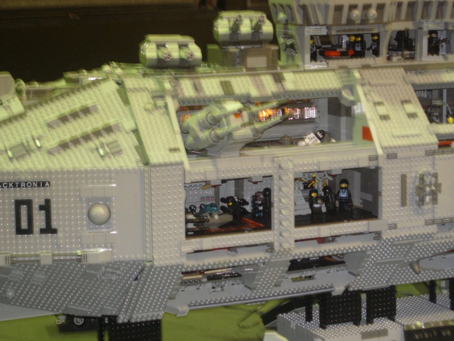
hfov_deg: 17.4
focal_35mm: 113
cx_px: 227
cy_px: 170
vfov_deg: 13.1
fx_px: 1482
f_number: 4.9
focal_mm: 23.4
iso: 200
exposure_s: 1/3.4
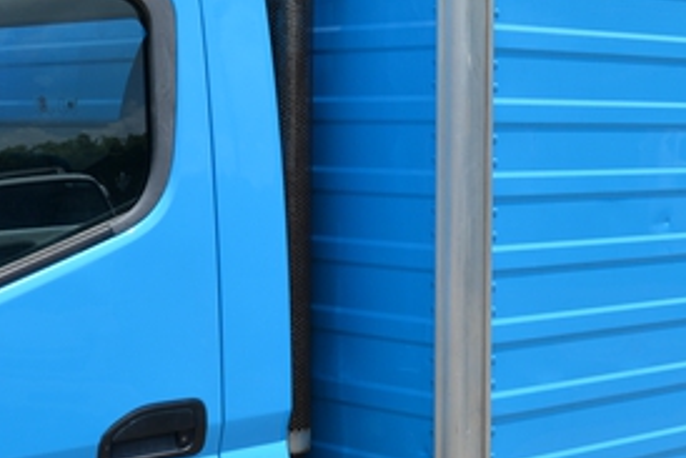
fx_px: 1716
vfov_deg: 15.2
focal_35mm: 90
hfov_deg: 22.6
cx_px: 426
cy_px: 200
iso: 100
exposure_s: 1/320
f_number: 9
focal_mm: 24
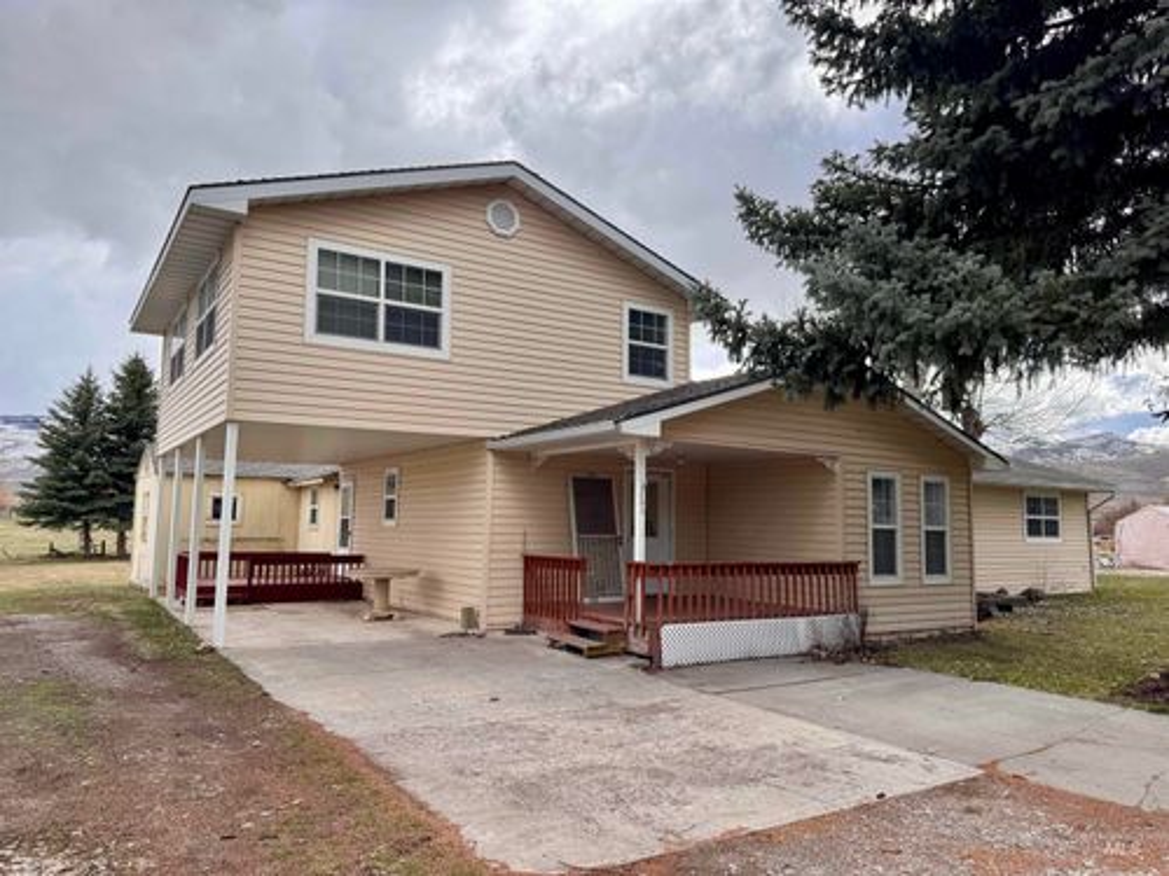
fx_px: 810
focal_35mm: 24
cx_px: 584
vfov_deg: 56.8
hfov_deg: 71.6
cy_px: 438
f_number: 1.78
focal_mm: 6.76
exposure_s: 1/2506
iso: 80
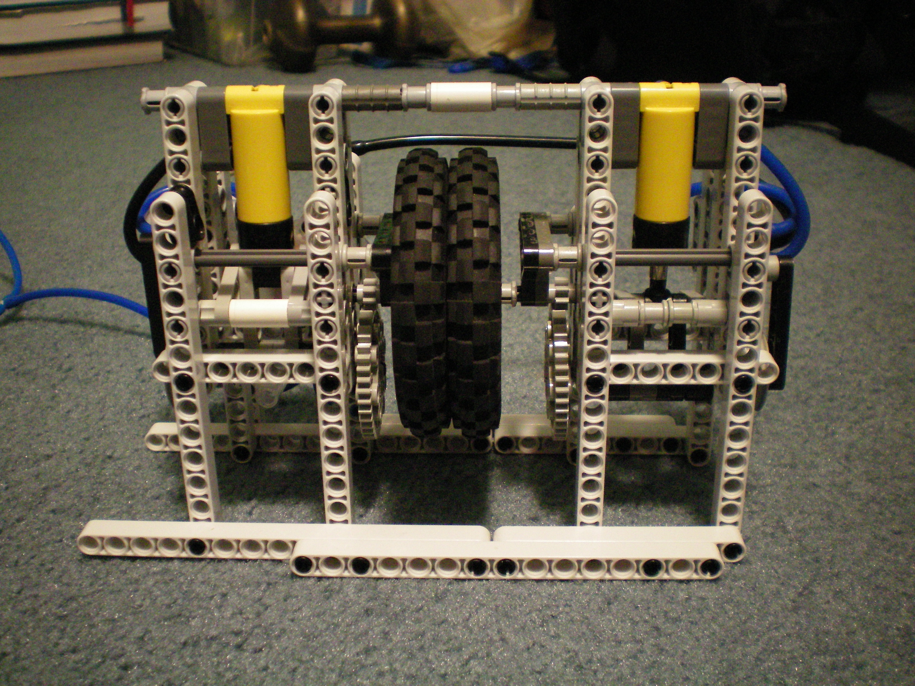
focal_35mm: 38
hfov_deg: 49.0
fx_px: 1004
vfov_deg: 37.7
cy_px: 343
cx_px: 458
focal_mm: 6.3
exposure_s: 1/6
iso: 400
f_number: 3.1
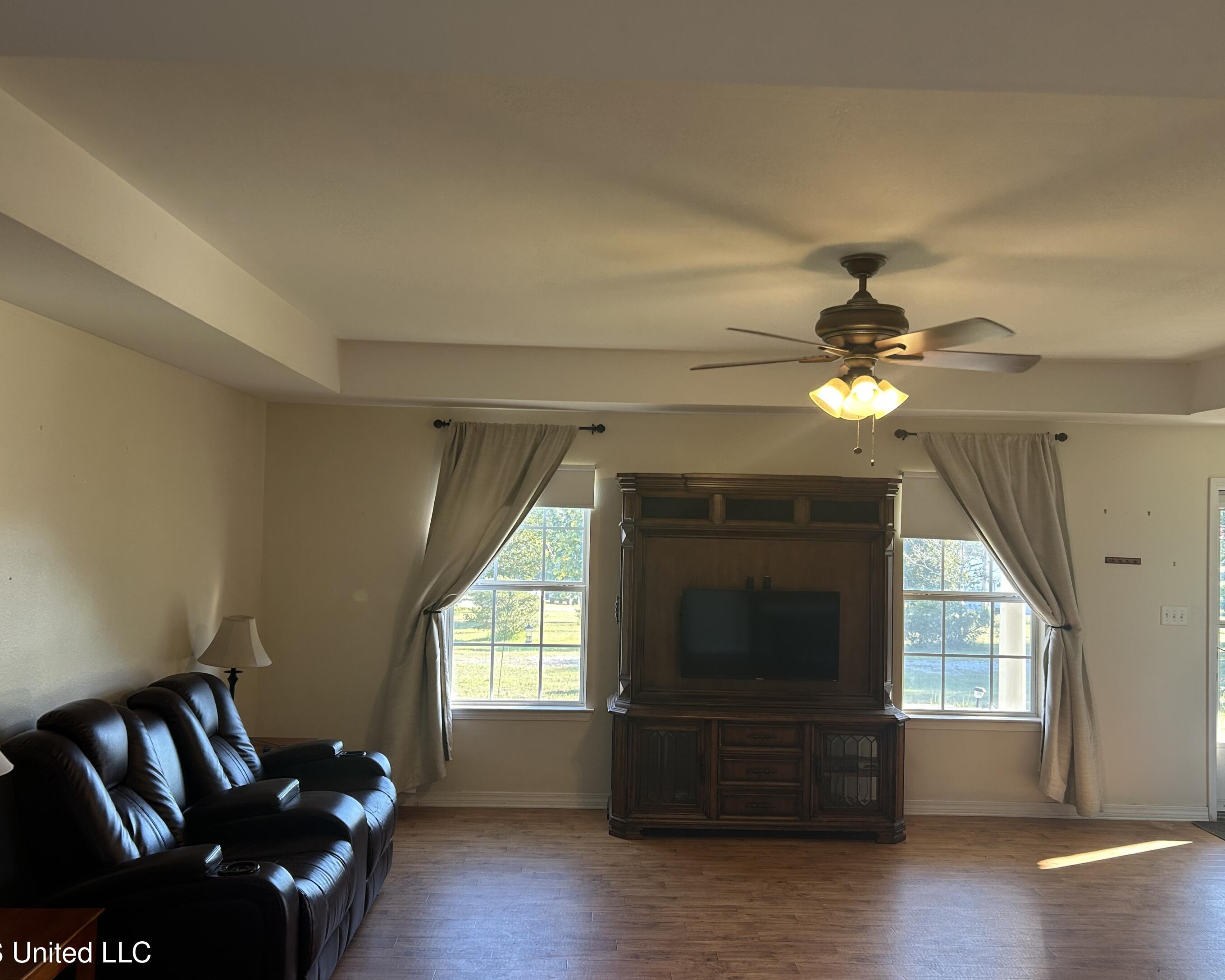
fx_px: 1015
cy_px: 492
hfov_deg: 62.2
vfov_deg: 51.5
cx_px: 619
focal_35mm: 28
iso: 100
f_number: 1.5
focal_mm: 5.7
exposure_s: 1/120
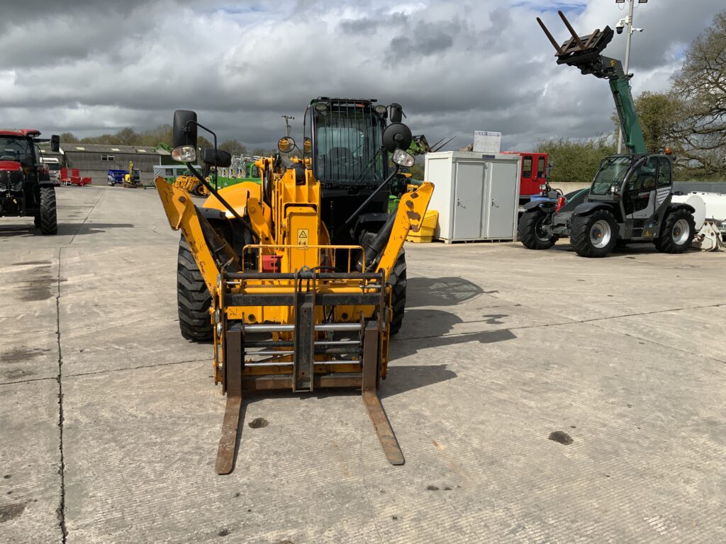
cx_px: 363
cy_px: 272
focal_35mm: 29
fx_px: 608
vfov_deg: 48.2
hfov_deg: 61.7
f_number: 1.8
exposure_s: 1/3788
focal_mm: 3
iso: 20
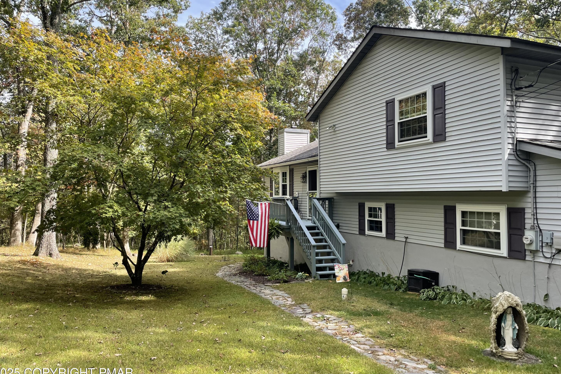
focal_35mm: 28
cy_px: 175
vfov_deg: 46.4
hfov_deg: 65.5
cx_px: 273
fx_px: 436
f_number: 1.6
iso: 32
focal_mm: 4.2
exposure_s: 1/629
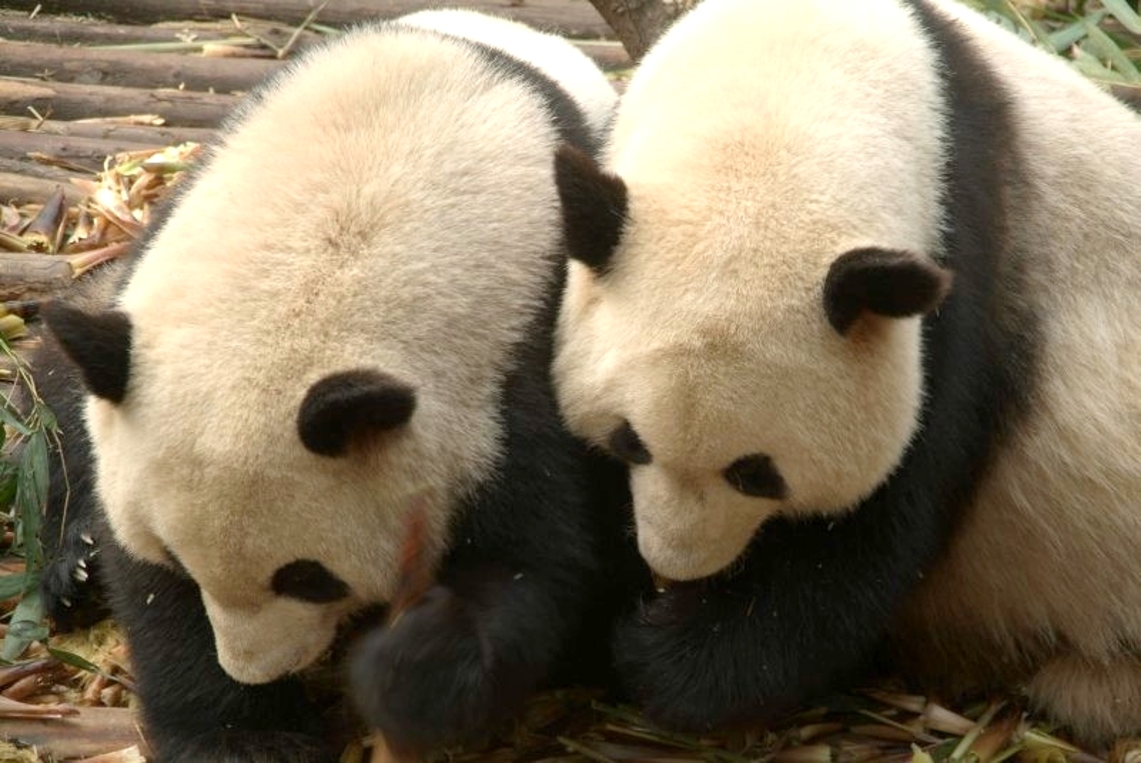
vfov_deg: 9.6
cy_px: 382
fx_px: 4536
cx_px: 570
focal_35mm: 143
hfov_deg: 14.3
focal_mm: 95
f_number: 5.6
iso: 100
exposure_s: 1/60
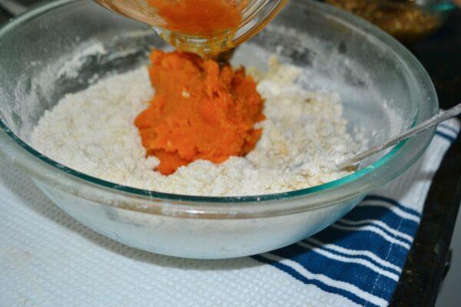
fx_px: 538
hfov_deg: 46.4
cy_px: 154
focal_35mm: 42
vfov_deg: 31.9
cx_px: 230
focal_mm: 28
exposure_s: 1/60
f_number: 4.5
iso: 280
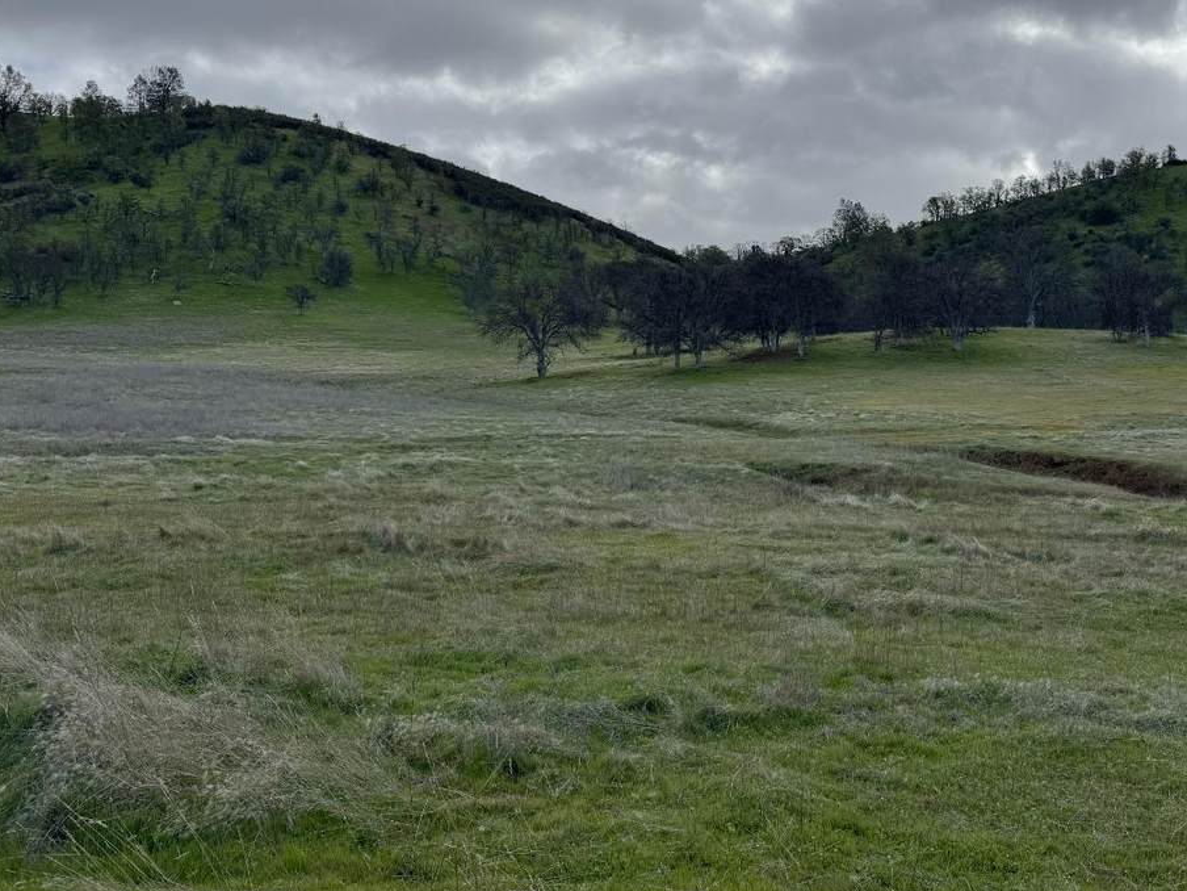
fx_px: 1166
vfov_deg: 41.5
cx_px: 769
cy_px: 336
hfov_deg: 53.1
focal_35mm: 34
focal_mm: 6.76
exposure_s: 1/6410
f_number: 1.78
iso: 80
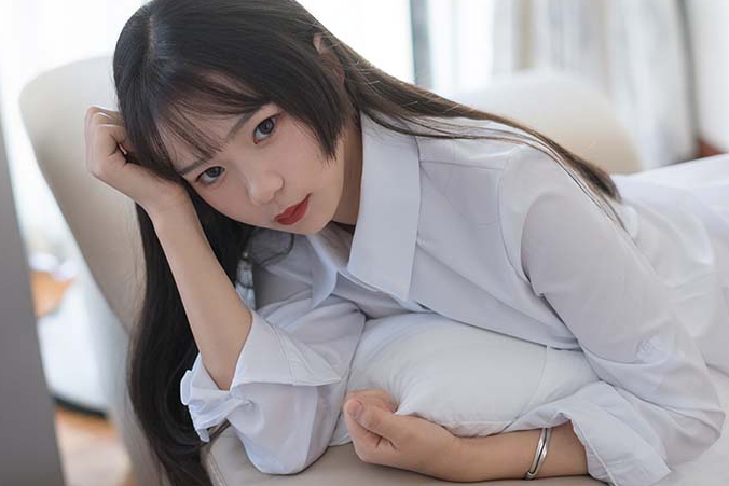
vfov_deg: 18.4
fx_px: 1499
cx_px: 422
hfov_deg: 27.3
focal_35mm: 74
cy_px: 228
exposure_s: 1/50
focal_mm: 50
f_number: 2.2
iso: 200
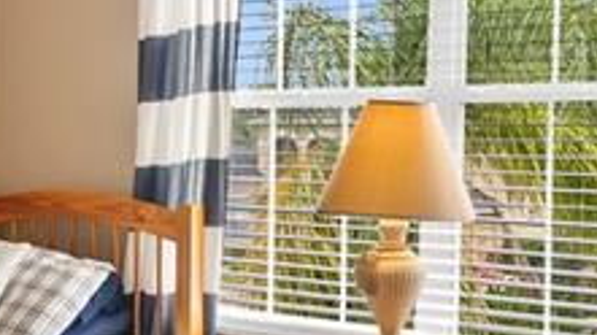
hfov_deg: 30.9
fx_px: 1076
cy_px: 185
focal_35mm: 68
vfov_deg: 17.7
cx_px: 224
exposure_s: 1/8
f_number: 7.1
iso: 250
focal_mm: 14
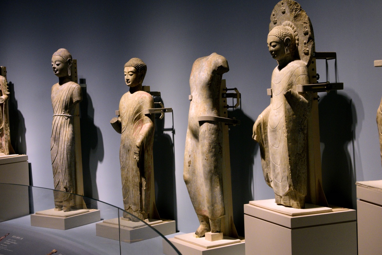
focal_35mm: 52
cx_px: 191
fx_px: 557
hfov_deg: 37.9
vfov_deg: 25.8
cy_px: 128
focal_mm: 35
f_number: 4
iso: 1600
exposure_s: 1/30
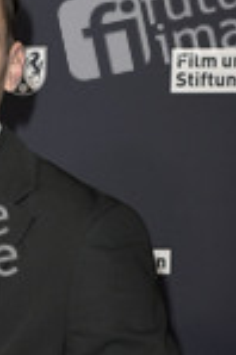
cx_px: -36
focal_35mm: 150
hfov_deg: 9.0
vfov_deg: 13.5
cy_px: 381
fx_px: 1478
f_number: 5
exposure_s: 1/250
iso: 1000
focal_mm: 56
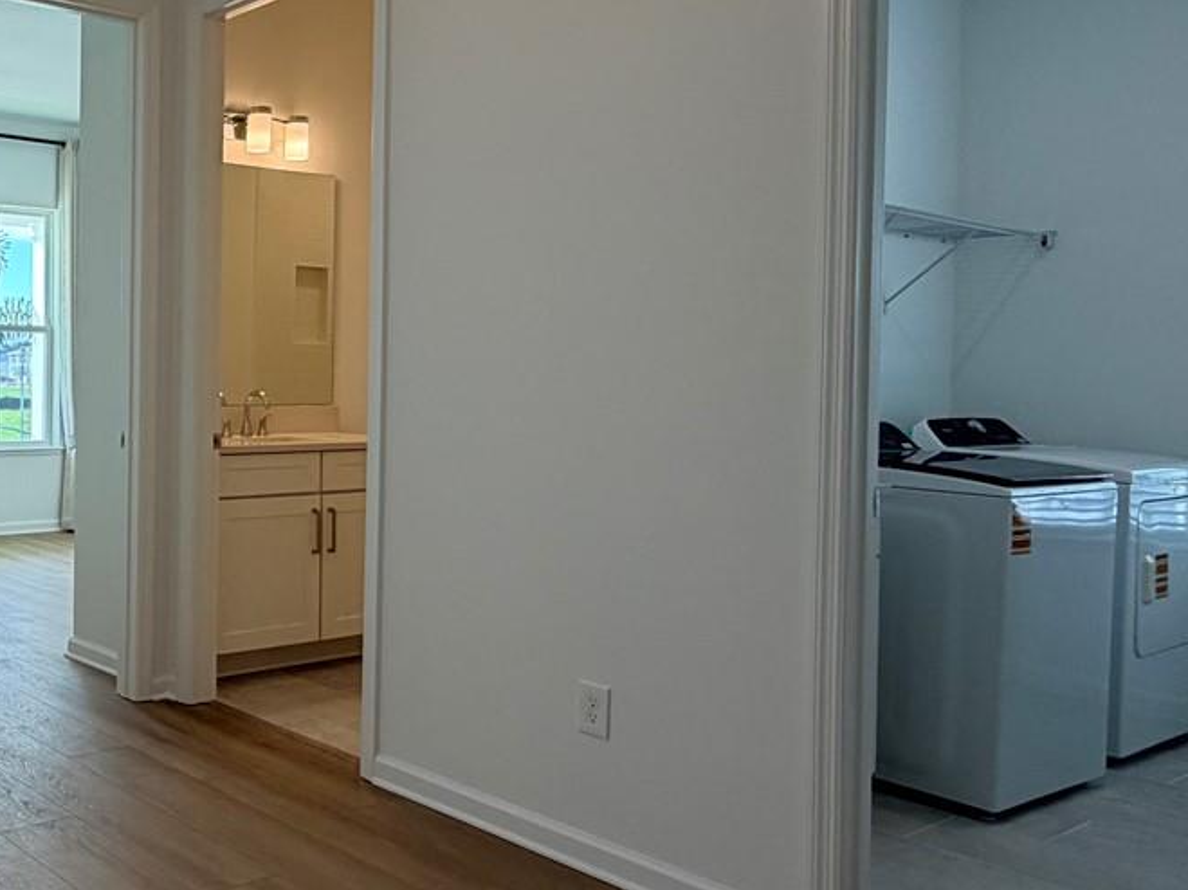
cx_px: 49
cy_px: 387
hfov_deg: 46.7
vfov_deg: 41.7
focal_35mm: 34
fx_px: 1167
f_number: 2.2
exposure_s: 1/120
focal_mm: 2.22
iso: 80
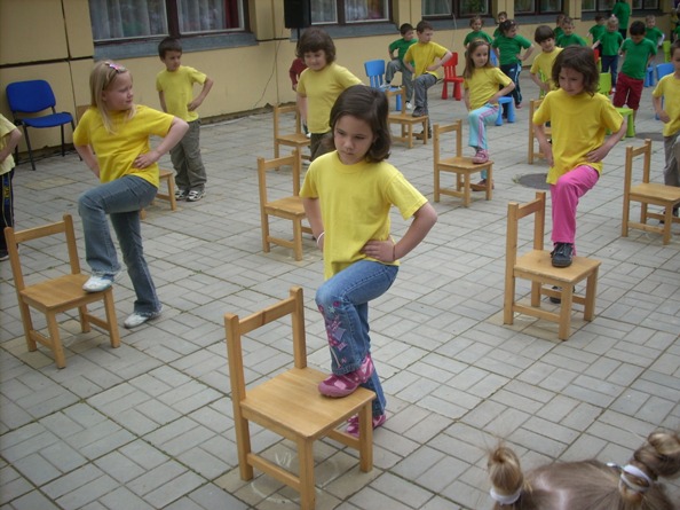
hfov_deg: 50.2
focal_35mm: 37
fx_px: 727
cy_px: 255
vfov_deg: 38.6
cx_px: 340
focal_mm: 6.2
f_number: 2.8
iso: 64
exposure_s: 1/285
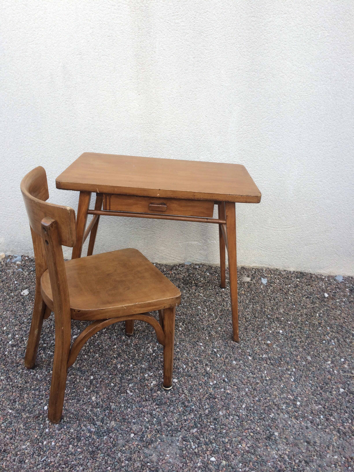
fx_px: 395
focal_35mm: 29
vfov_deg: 61.7
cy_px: 236
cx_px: 177
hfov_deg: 48.2
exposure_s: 1/50
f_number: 2.2
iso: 40
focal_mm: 4.15
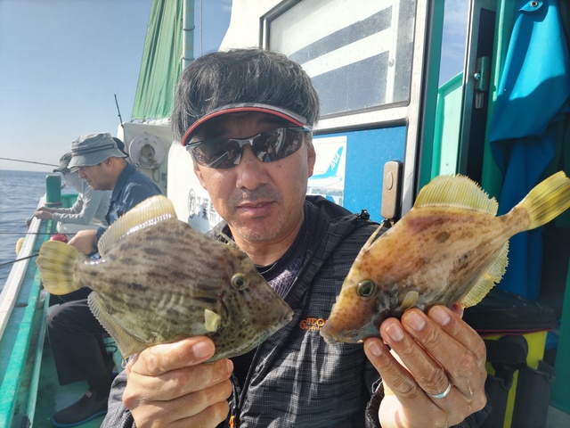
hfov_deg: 67.3
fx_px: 428
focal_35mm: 26
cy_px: 214
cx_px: 285
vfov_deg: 53.1
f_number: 1.79
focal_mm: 4.8
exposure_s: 1/362
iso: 50
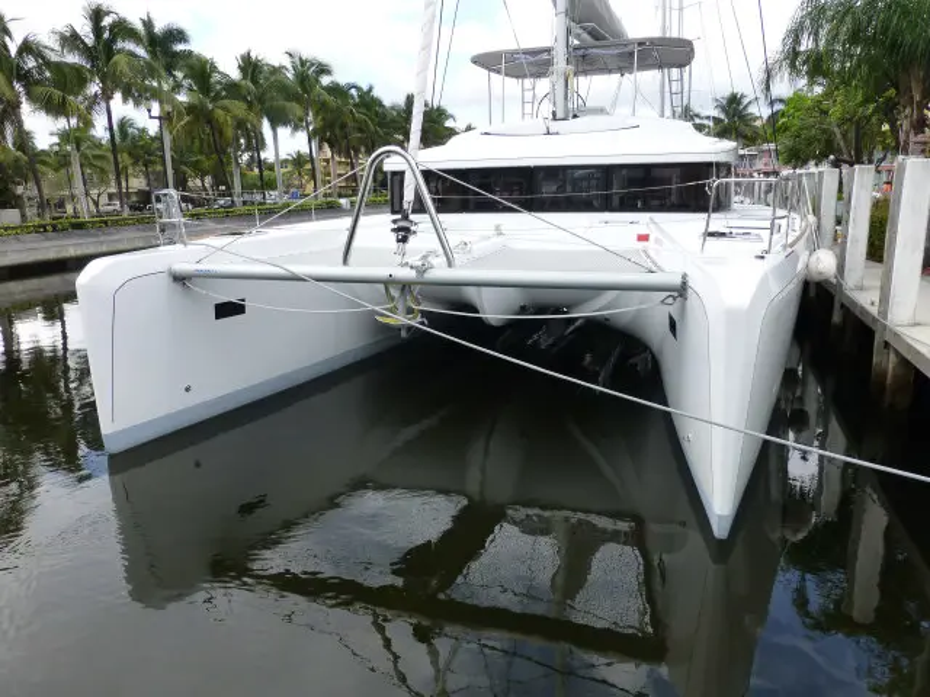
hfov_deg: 71.6
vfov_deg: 56.8
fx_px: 645
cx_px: 465
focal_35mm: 24
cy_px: 348
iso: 160
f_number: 4
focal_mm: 4.3
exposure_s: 1/250
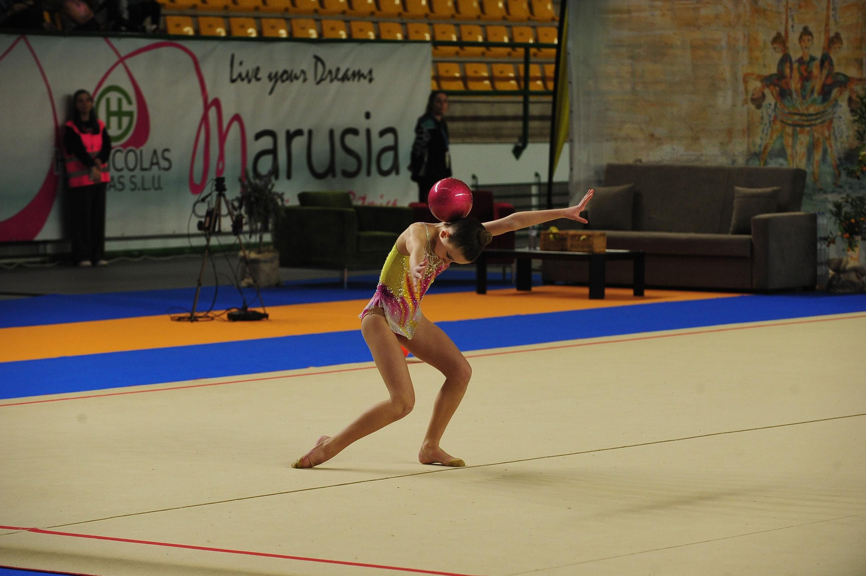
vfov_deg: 10.1
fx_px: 3246
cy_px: 288
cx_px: 433
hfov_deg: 15.2
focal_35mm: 135
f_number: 5.6
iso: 2500
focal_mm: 135
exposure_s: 1/800
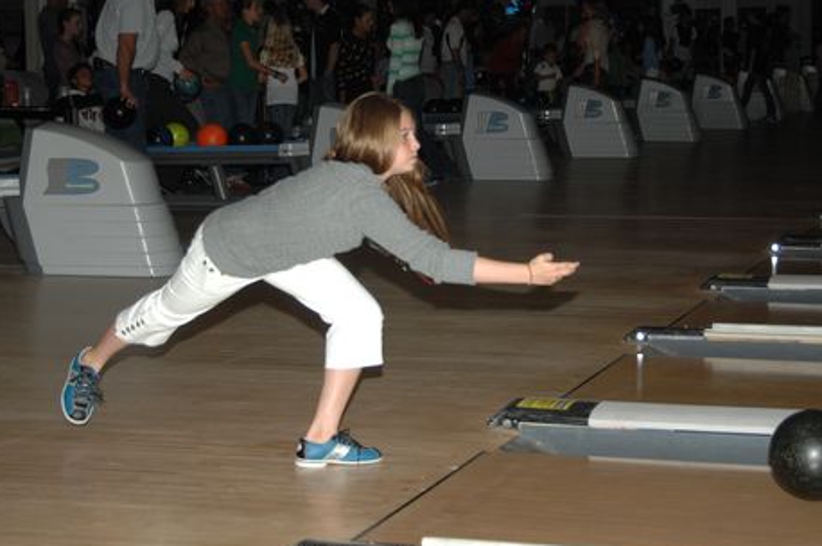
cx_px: 479
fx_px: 2006
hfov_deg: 23.1
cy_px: 222
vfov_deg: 15.5
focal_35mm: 88
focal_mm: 42
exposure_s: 1/125
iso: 200
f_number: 4.5
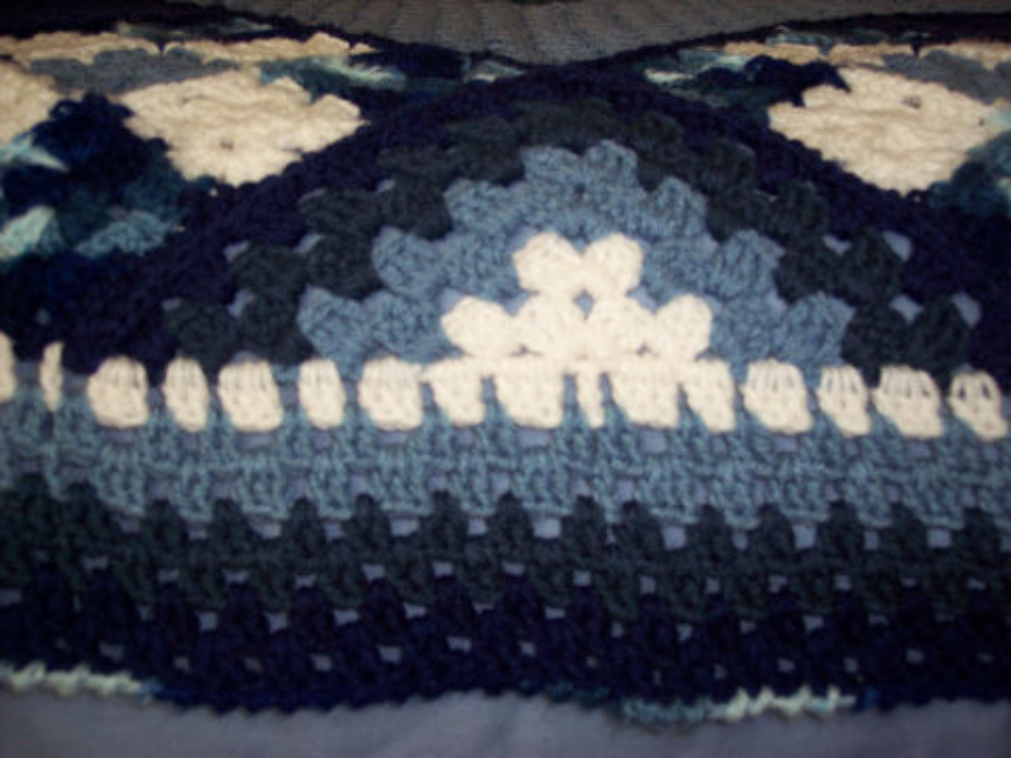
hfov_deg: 47.9
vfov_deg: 36.8
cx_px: 506
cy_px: 379
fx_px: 1139
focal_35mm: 39
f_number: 2.8
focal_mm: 8
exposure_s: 1/60
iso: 140
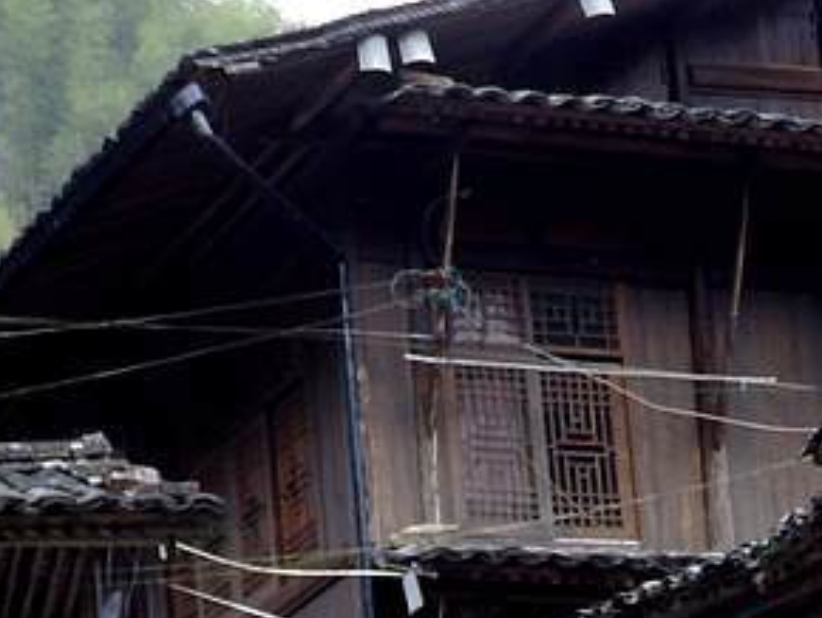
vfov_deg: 8.4
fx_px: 4112
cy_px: 947
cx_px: 779
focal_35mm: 173
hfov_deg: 11.3
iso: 100
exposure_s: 1/60
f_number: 4
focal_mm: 8.9
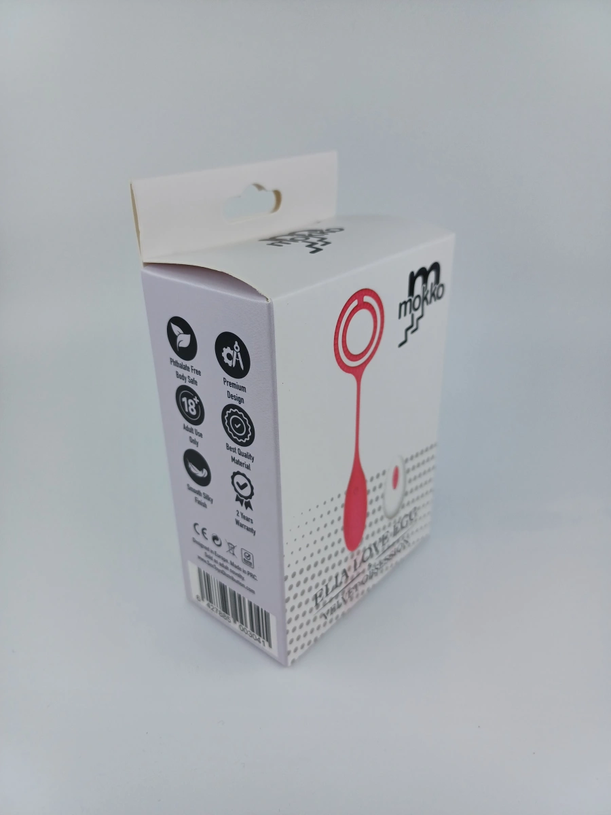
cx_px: 306
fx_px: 588
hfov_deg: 54.9
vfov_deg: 69.4
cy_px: 408
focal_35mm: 25
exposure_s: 1/597
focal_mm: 4.65
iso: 50
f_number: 1.8
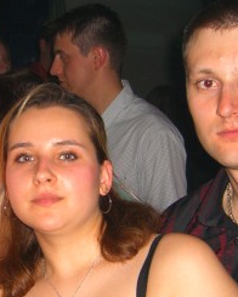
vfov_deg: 21.0
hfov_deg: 16.7
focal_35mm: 91
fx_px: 801
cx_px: 40
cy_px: 198
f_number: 2.8
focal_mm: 7.9
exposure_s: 1/60
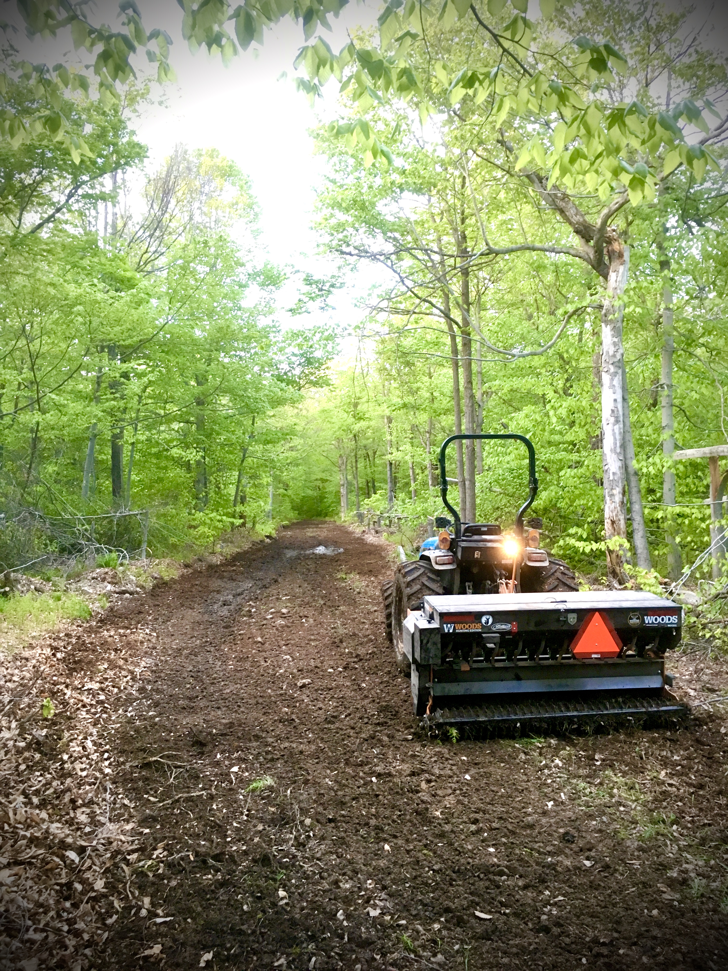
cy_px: 486
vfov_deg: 61.7
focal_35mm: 29
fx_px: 813
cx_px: 364
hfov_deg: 48.2
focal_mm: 4.15
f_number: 2.2
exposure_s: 1/30
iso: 125
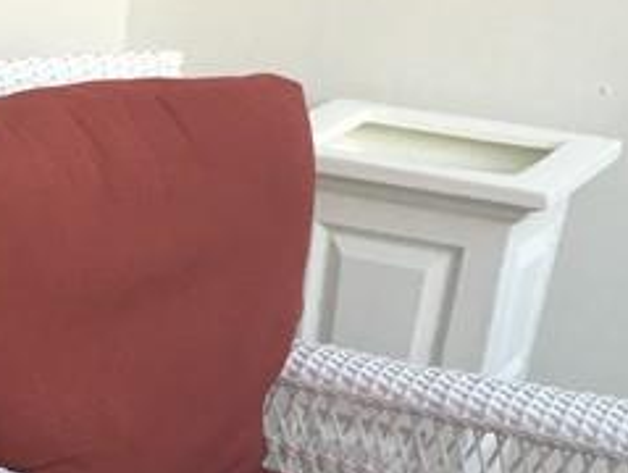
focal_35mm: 124
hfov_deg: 14.6
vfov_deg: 11.9
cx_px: -370
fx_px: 2253
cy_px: 436
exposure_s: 1/30
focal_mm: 4.15
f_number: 2.2
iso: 25
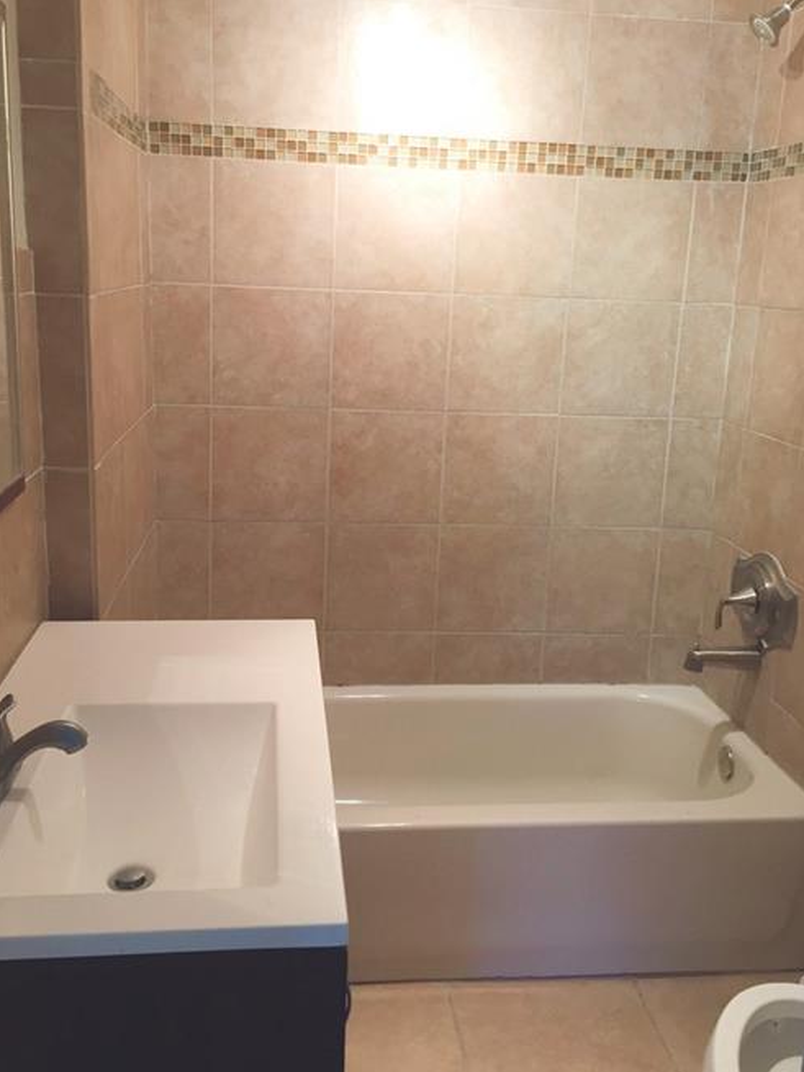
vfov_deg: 53.9
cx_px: 388
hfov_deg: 41.8
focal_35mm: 34
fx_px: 1053
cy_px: 496
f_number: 2.2
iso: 64
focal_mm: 4.15
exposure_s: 1/30
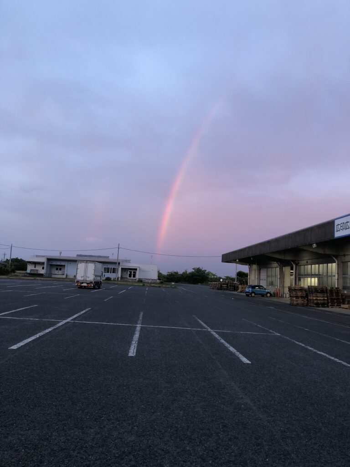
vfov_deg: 63.4
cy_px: 234
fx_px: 377
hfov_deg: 49.7
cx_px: 175
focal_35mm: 28
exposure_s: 1/24
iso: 40
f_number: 1.8
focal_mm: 3.99
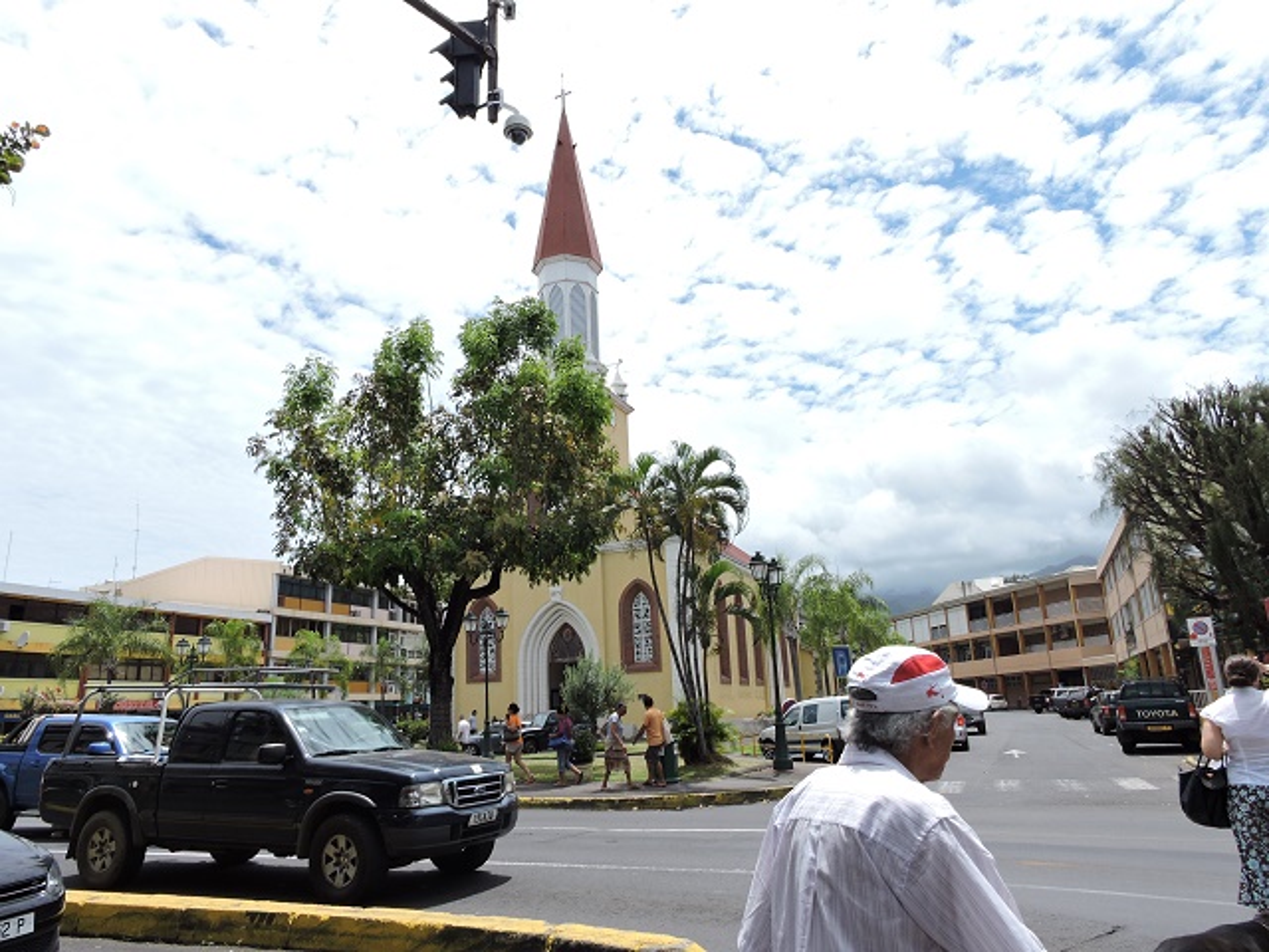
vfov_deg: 56.8
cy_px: 476
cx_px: 634
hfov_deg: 71.6
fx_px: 880
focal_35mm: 24
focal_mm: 4.3
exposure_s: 1/1250
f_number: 3.8
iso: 100
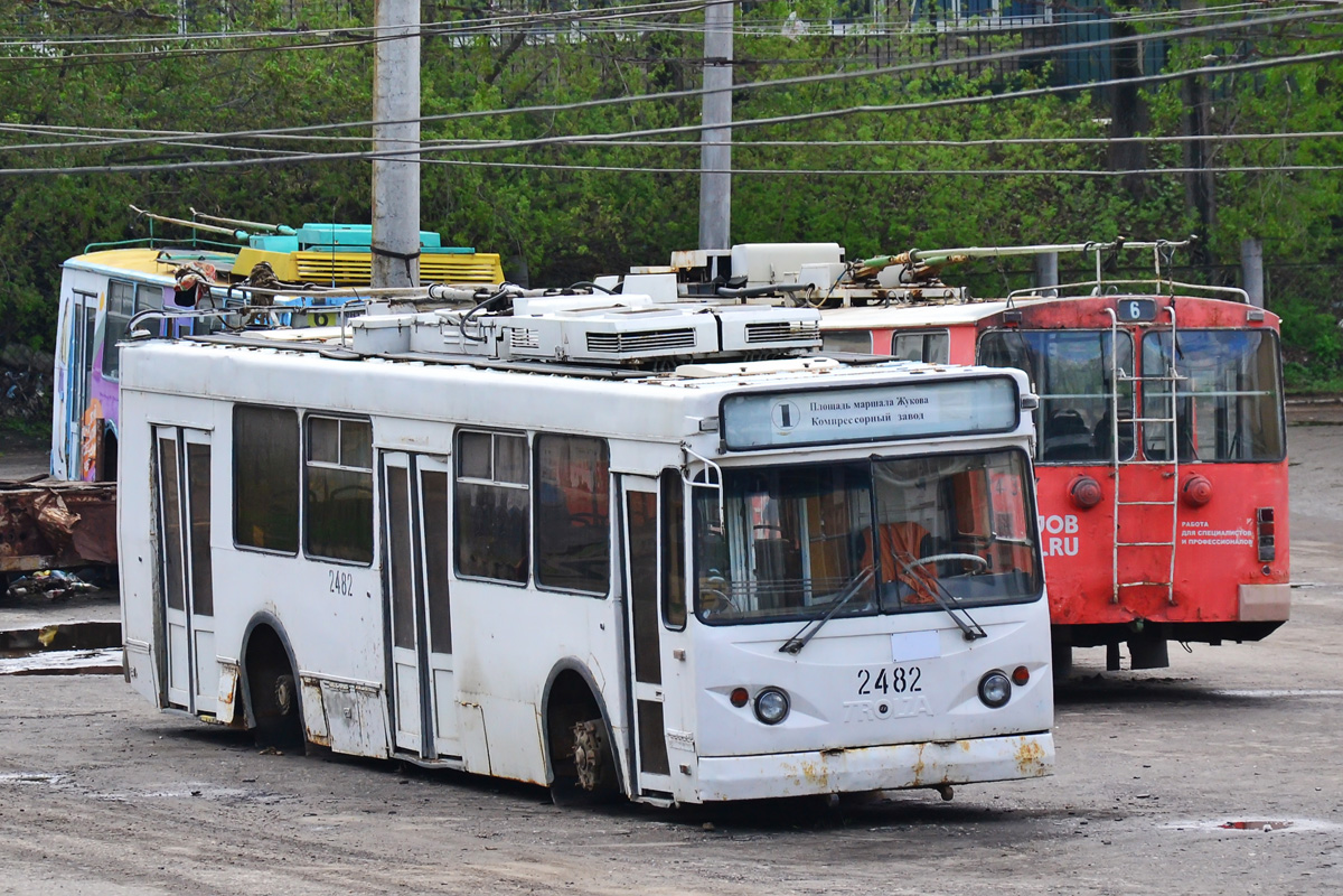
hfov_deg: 13.0
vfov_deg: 8.7
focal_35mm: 158
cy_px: 448
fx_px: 5875
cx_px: 672
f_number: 6.3
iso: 400
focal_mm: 105
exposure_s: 1/640
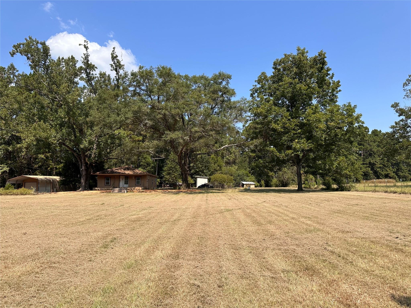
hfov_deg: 71.6
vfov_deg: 56.8
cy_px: 154
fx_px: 285
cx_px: 206
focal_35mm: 24
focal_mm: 6.86
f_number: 1.78
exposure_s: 1/3155
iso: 80
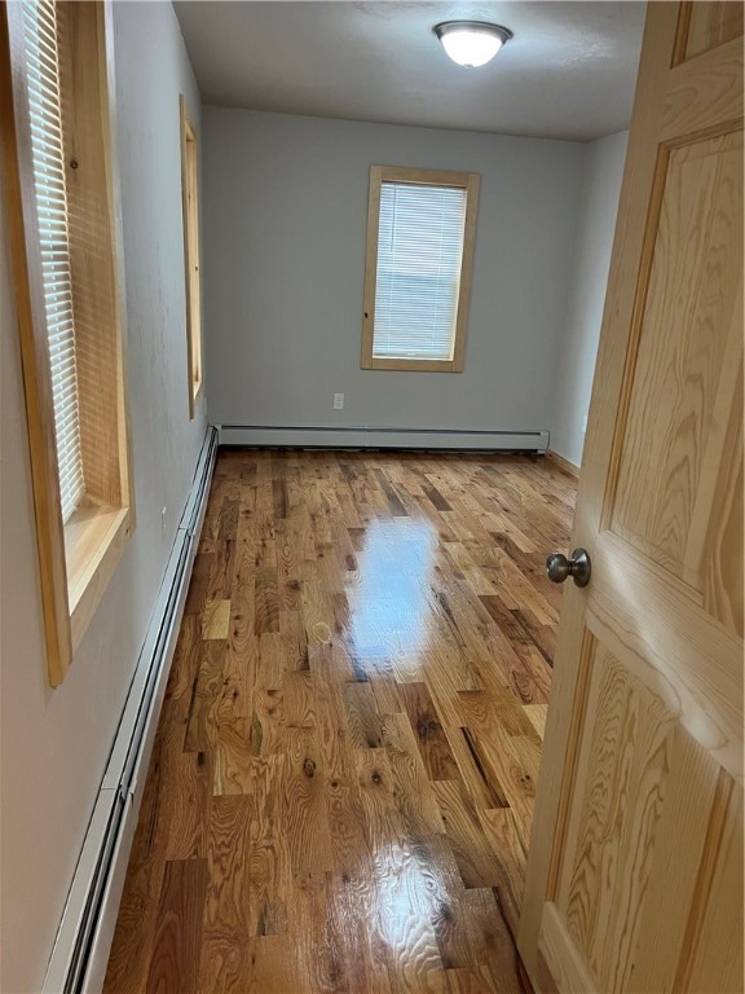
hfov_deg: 53.1
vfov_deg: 67.3
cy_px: 497
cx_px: 372
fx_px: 746
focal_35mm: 26
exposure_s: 1/60
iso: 125
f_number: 1.5
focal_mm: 5.7
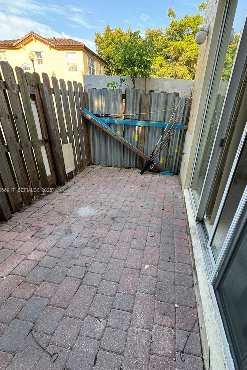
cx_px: 142
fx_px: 165
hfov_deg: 73.3
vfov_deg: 96.7
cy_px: 191
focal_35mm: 16
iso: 64
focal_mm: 2.22
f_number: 2.2
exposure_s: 1/99
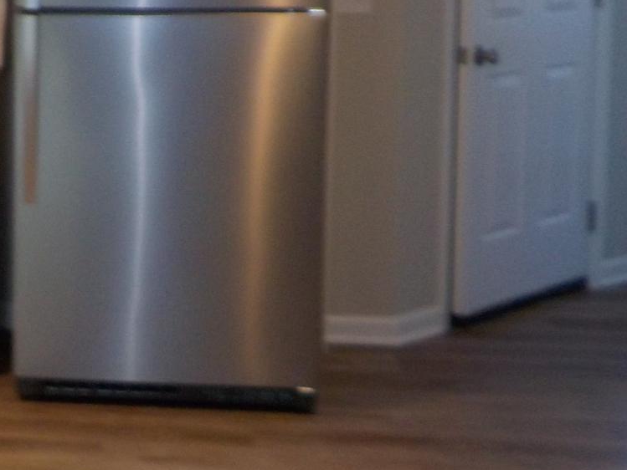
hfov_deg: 22.1
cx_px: -122
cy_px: 77
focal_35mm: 82
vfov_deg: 17.8
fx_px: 1486
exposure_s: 1/30
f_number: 3.3
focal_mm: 4.1
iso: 200
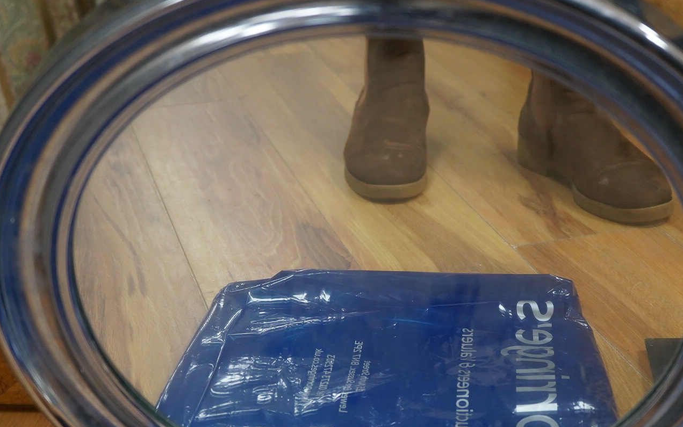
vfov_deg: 18.3
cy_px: 300
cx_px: 352
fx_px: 1322
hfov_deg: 29.0
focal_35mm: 71
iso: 1250
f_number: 3.5
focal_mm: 30
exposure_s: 1/125
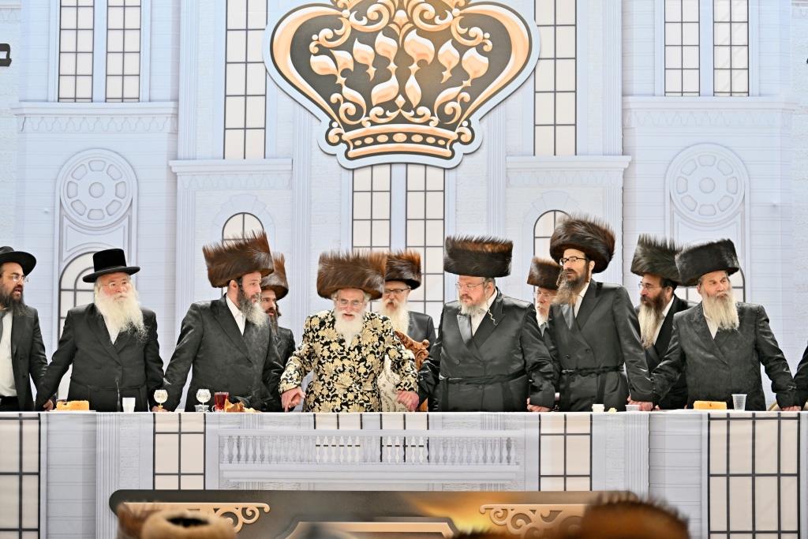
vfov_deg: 10.6
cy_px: 270
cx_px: 404
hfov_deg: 15.8
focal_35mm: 130
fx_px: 2918
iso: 500
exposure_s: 1/160
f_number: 2.8
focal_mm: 130
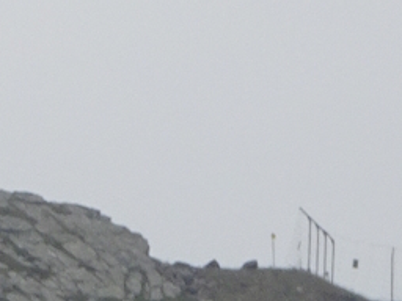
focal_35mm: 1298
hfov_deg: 1.5
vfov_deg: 1.1
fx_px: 15074
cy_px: 116
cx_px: -444
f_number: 5.6
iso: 80
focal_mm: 29.57
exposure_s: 1/320
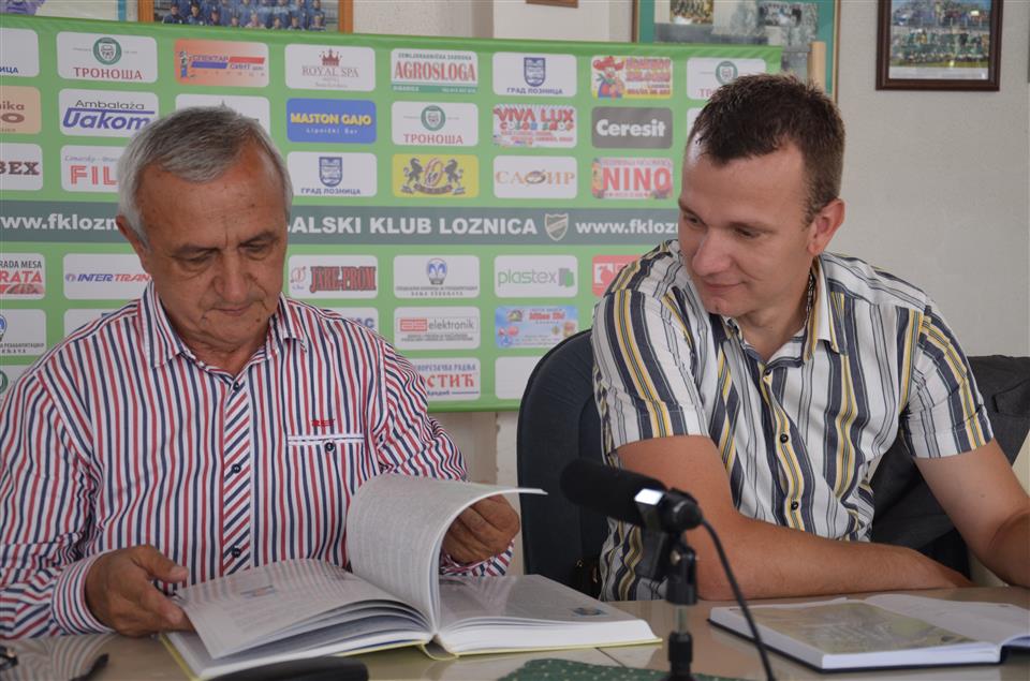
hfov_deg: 33.5
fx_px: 1712
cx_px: 515
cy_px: 340
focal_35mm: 60
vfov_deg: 22.5
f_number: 4.5
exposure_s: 1/60
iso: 400
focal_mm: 40
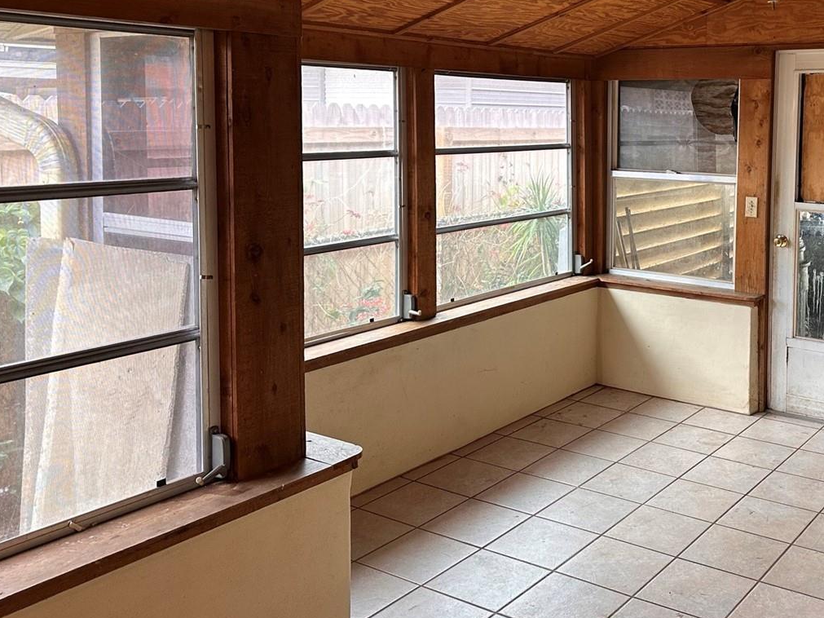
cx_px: 617
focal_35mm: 38
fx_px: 904
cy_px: 179
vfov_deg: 37.1
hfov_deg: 47.2
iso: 200
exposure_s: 1/120
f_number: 1.78
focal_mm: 6.86
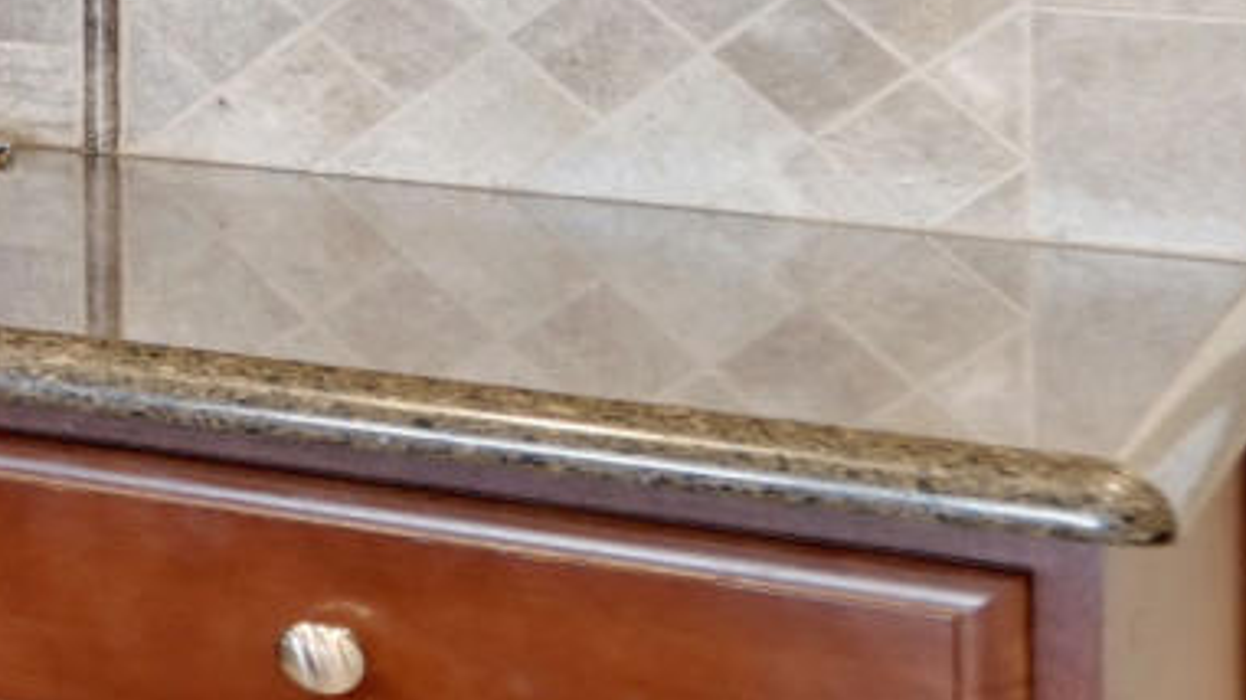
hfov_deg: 9.0
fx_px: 4360
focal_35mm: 132
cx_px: -3326
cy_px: -551
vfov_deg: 8.8
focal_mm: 16
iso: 250
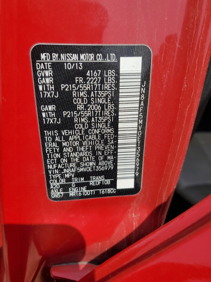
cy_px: 141
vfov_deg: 67.3
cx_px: 106
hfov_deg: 53.1
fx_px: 211
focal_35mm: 26
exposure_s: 1/3333
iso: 50
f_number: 1.5
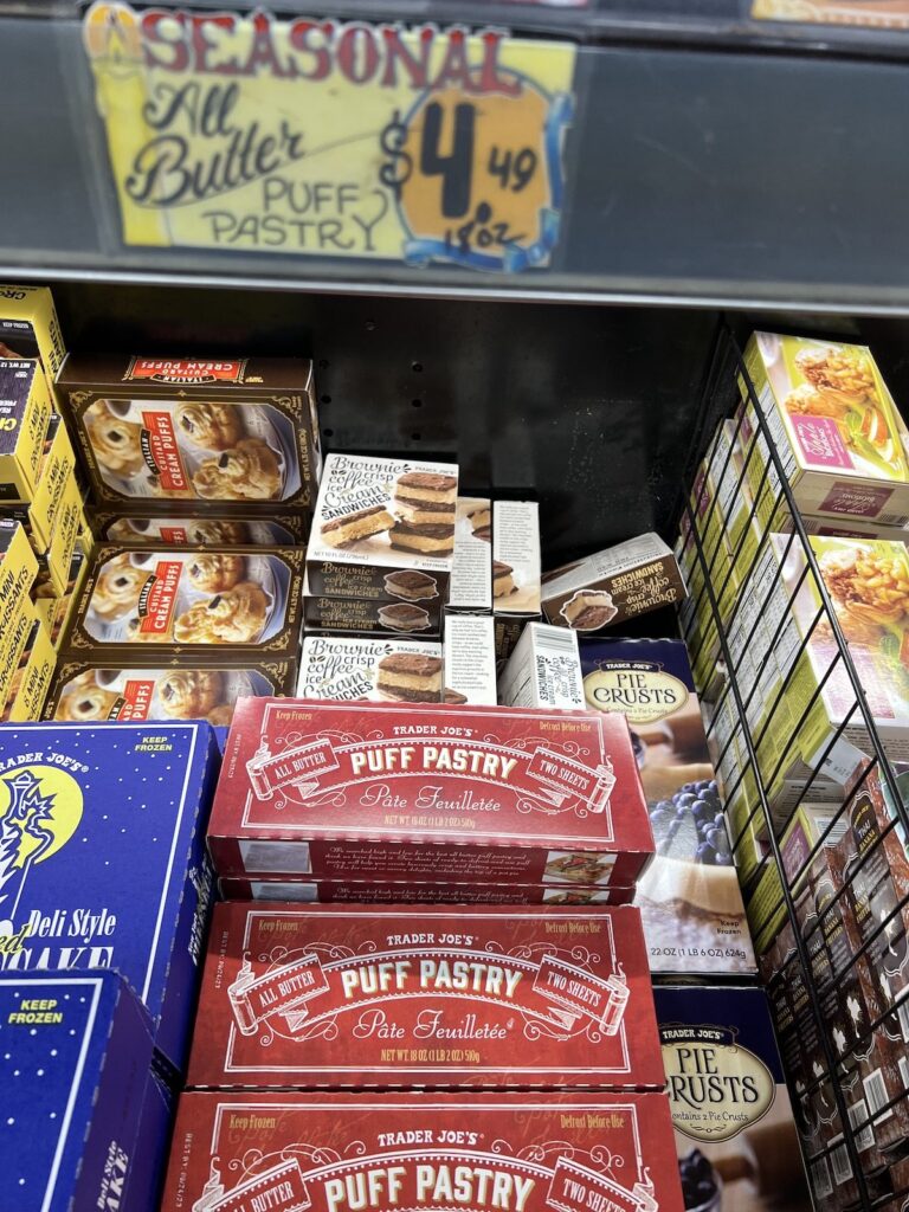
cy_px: 606
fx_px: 910
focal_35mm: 26
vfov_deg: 67.3
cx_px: 454
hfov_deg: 53.1
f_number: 1.5
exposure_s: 1/100
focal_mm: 5.7
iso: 80
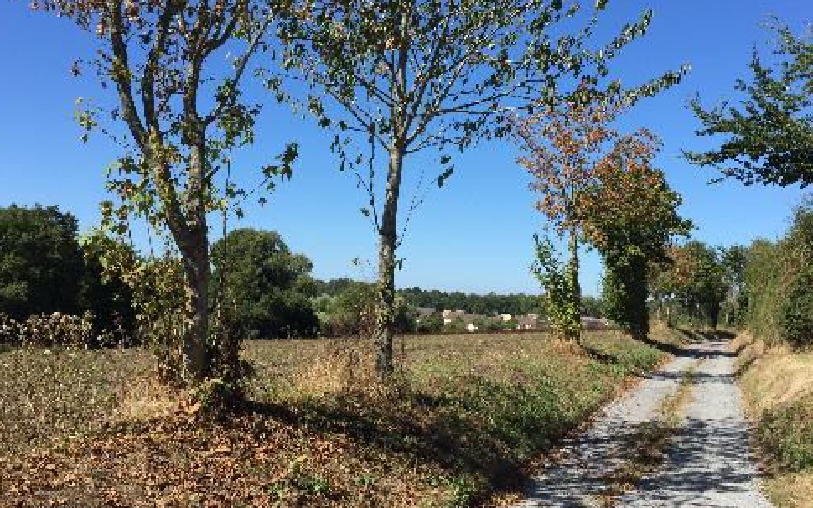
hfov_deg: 51.5
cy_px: 153
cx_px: 431
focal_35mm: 38
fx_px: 842
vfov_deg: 33.2
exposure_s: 1/1799
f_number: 2.2
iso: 32
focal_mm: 4.15
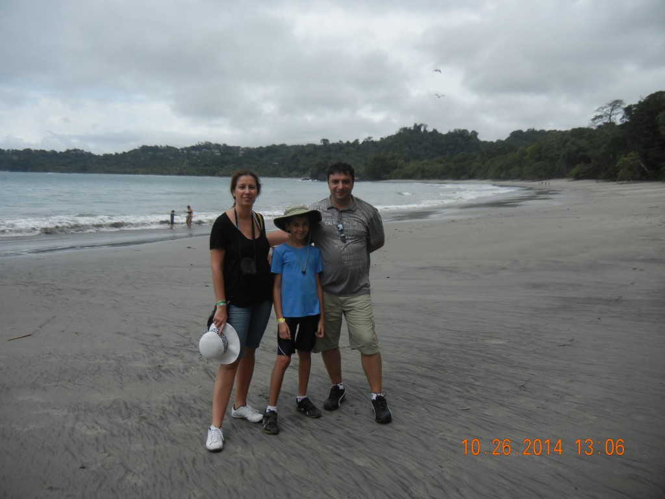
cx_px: 332
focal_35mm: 30
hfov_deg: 60.0
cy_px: 250
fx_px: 576
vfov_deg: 46.8
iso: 160
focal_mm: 5.4
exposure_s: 1/715
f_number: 7
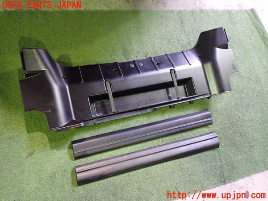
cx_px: 134
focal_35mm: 30
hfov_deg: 60.0
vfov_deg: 46.8
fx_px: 232
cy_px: 100
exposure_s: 1/30
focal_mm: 5.4
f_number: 2.3
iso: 800
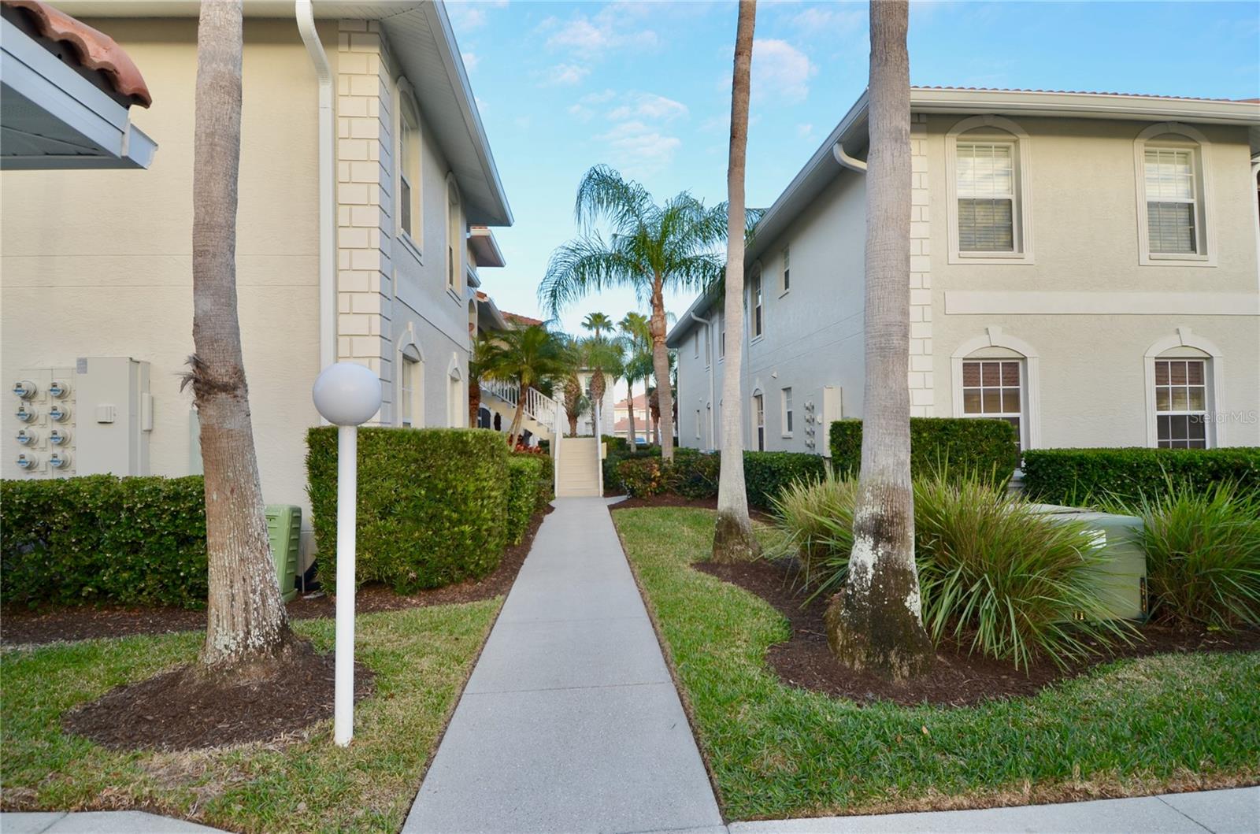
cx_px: 630
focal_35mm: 36
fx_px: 1257
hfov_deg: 53.2
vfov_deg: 36.7
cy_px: 417
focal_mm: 24
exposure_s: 1/160
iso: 200
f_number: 6.3
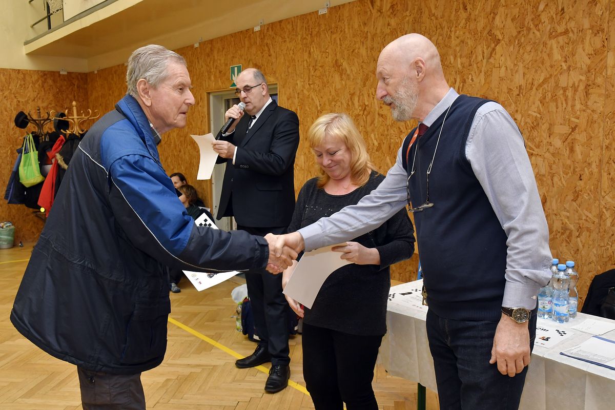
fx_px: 564
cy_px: 205
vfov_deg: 40.0
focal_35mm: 33
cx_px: 308
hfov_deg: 57.2
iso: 1000
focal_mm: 22
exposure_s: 1/80
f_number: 6.3
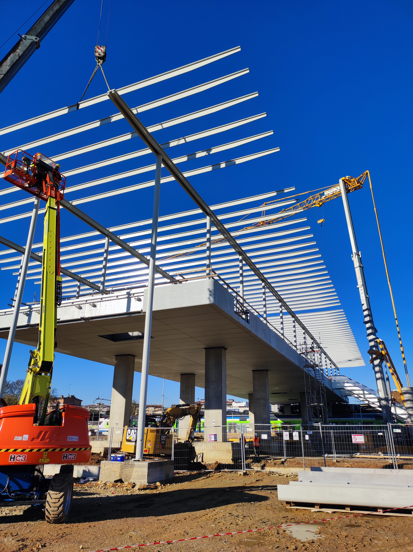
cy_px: 276
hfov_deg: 54.8
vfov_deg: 69.4
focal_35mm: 25
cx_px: 206
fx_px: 398
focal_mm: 4.7
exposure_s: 1/1530
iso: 50
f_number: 1.79
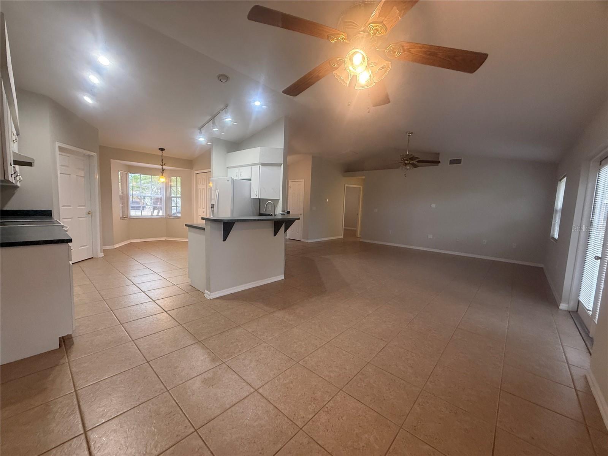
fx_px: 246
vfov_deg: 85.7
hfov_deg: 102.1
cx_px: 304
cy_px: 228
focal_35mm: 14
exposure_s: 1/60
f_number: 2.2
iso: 320
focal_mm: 2.22
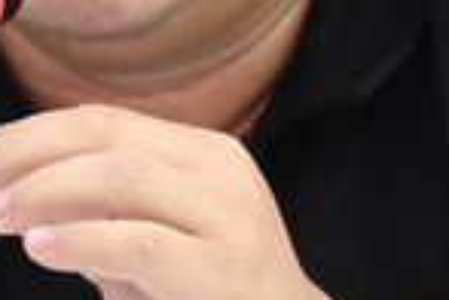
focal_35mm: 1275
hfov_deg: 1.6
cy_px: -35
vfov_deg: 1.1
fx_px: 15901
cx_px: -18
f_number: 5.6
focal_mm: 122
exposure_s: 1/30
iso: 1600
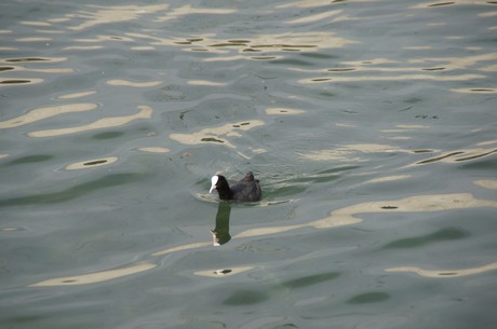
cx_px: 248
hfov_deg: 6.9
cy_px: 164
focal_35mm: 300
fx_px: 4134
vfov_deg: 4.6
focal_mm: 200
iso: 125
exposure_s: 1/320
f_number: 6.3
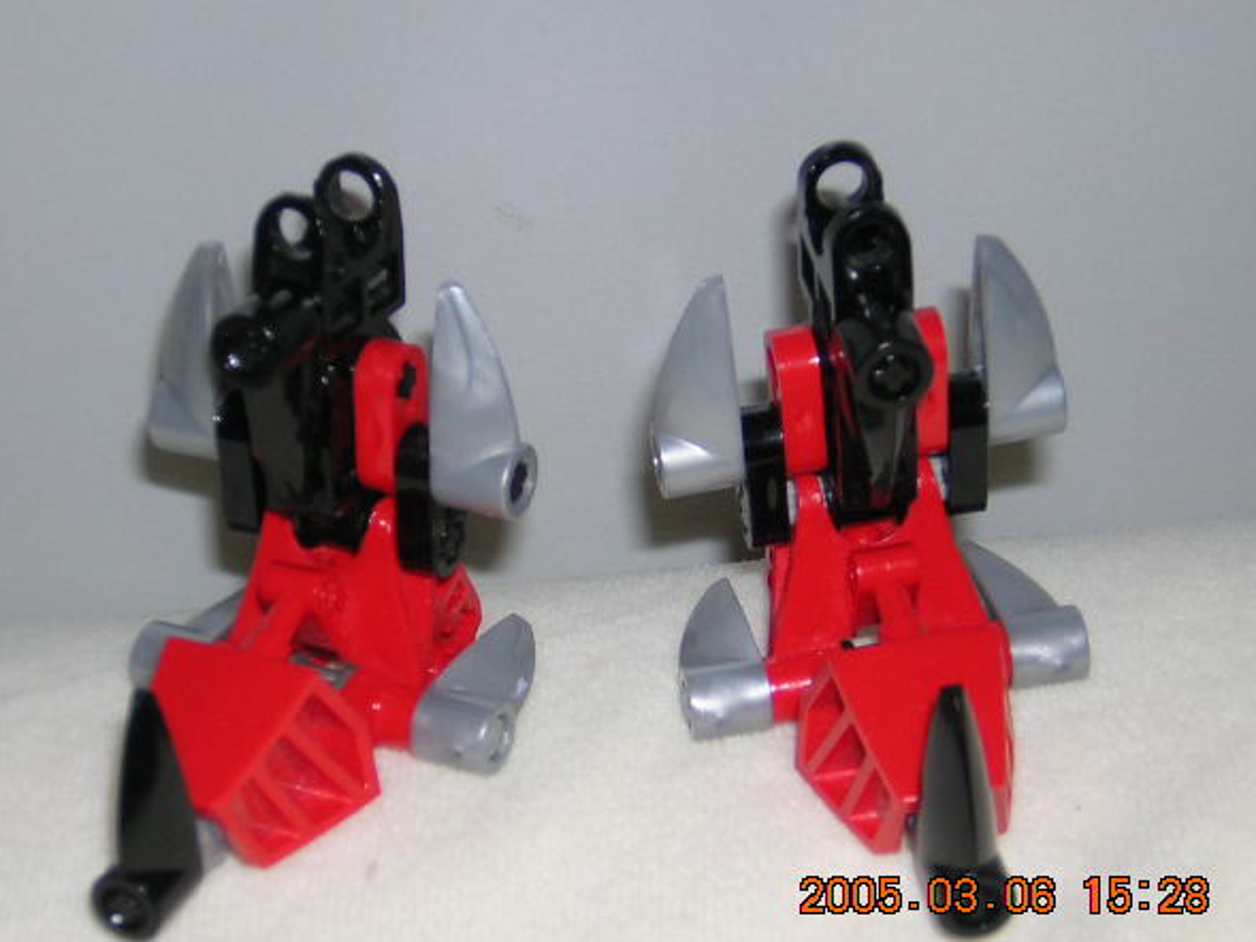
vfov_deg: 16.8
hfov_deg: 22.2
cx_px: 603
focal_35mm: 88
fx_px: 3194
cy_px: 490
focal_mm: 10.6
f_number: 4
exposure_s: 1/60.1
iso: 100
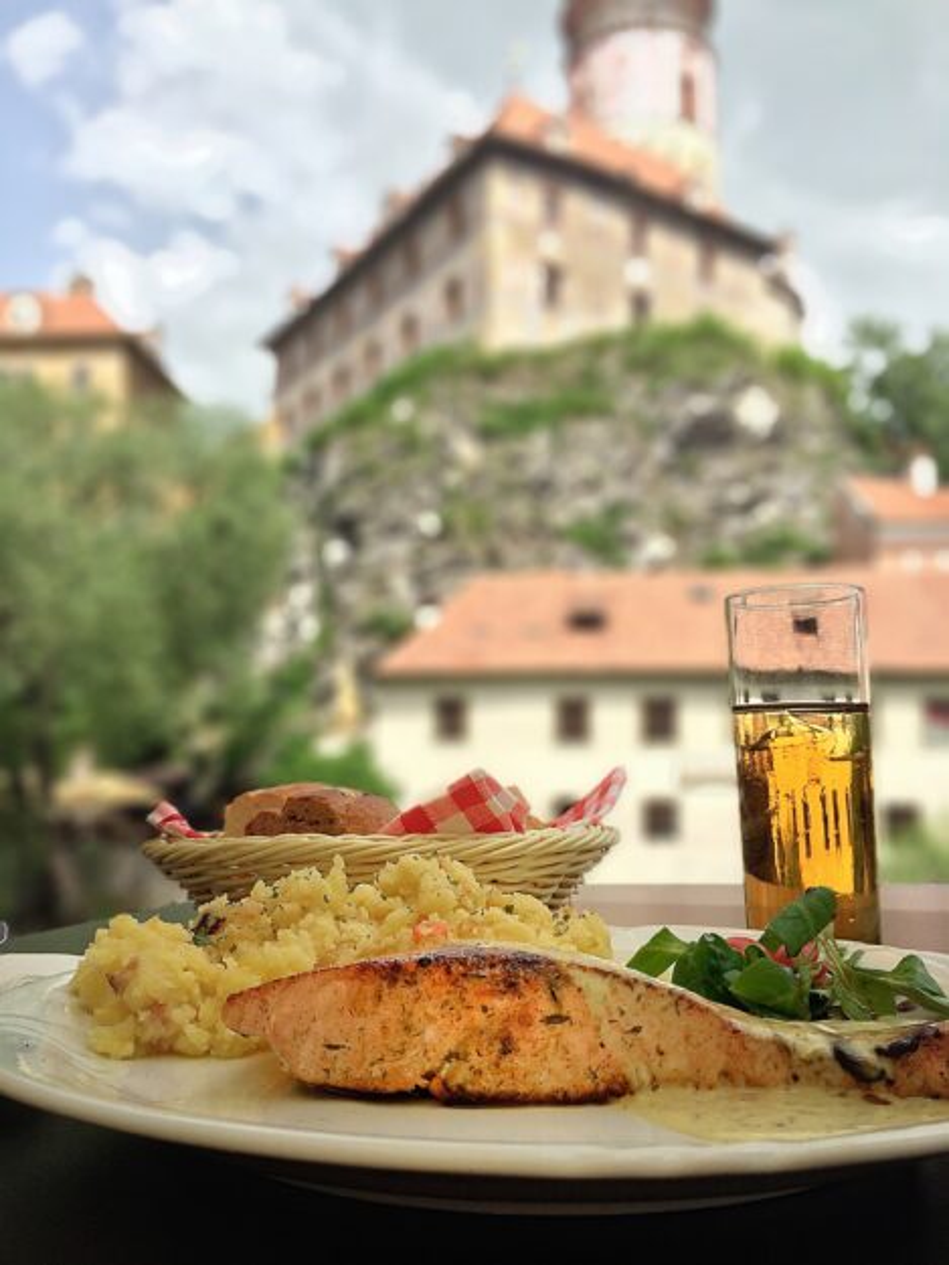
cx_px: 474
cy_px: 632
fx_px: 1096
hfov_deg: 46.8
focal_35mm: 30
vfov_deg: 60.0
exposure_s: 1/1368
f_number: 2.2
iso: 32
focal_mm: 4.12
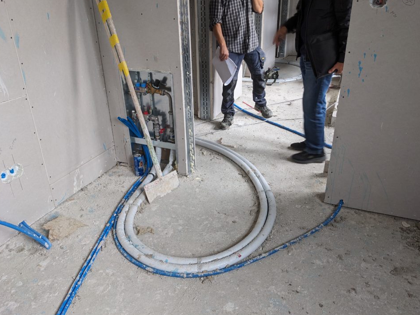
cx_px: 213
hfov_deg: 63.4
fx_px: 340
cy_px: 157
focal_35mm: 28
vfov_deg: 49.8
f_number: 1.73
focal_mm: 4.38
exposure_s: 1/32.8
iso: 69
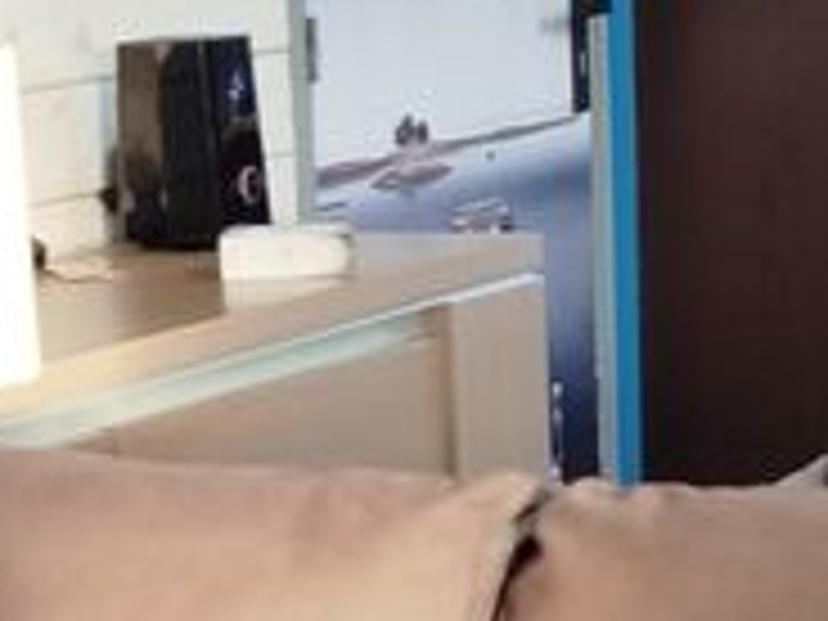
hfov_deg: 12.5
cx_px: 418
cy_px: 1346
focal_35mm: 158
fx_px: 3779
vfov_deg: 8.7
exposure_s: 1/25
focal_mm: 5.31
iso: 320
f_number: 1.7
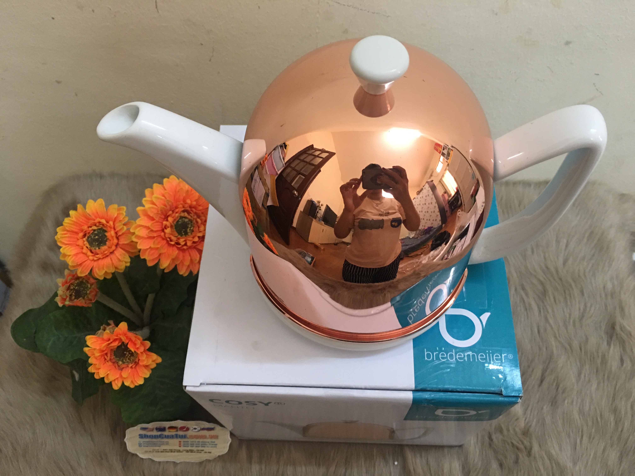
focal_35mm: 29
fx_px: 532
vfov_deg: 48.2
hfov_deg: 61.7
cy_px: 238
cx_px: 318
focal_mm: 4.15
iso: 100
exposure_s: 1/17
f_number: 2.2
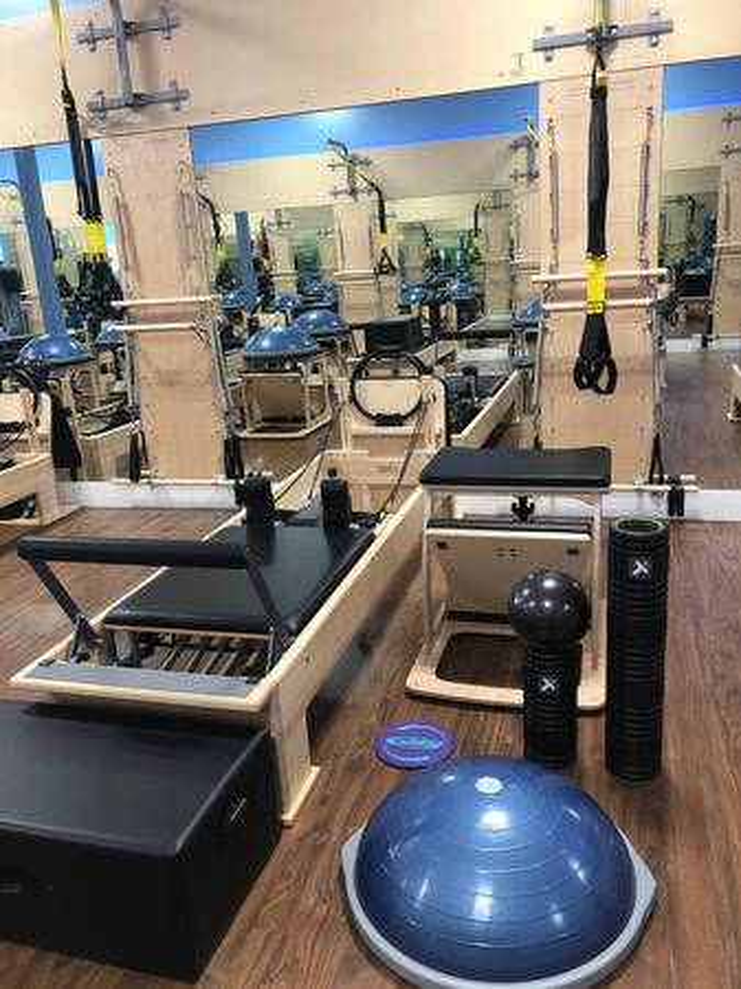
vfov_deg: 63.5
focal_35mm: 28
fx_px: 800
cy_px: 494
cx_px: 370
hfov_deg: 49.7
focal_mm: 3.99
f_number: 1.8
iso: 40
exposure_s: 1/15
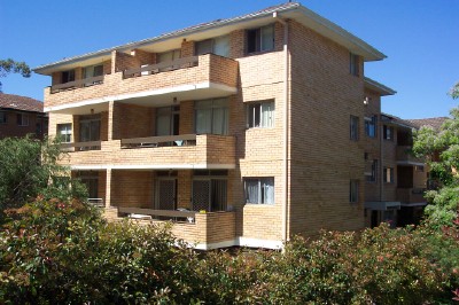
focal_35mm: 38
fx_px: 484
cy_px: 152
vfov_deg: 35.0
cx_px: 230
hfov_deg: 50.7
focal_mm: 8
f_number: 4.8
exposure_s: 1/500
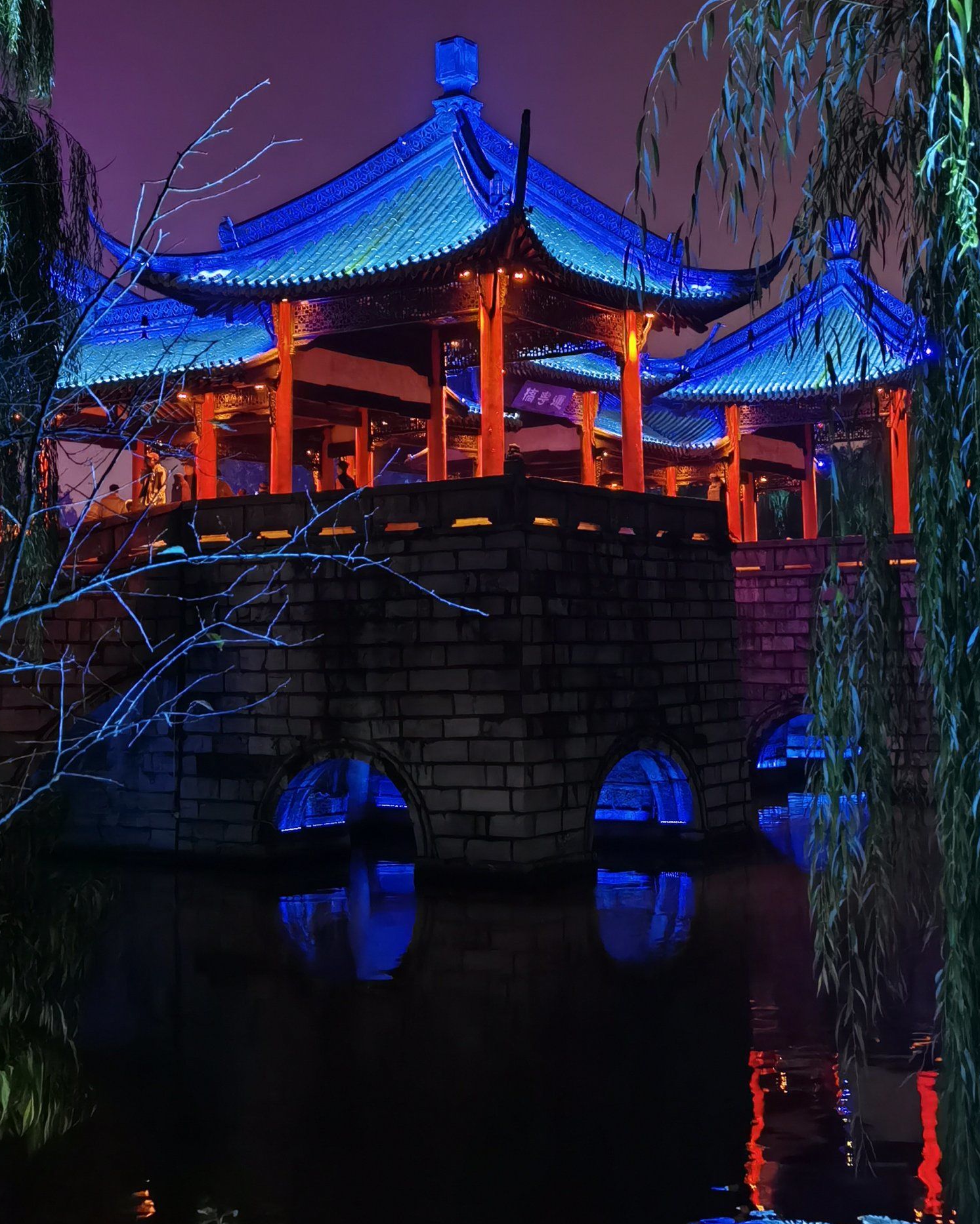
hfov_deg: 30.2
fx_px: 1813
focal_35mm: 50
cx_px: 530
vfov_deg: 37.1
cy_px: 455
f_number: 1.9
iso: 500
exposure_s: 1/25
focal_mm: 6.67
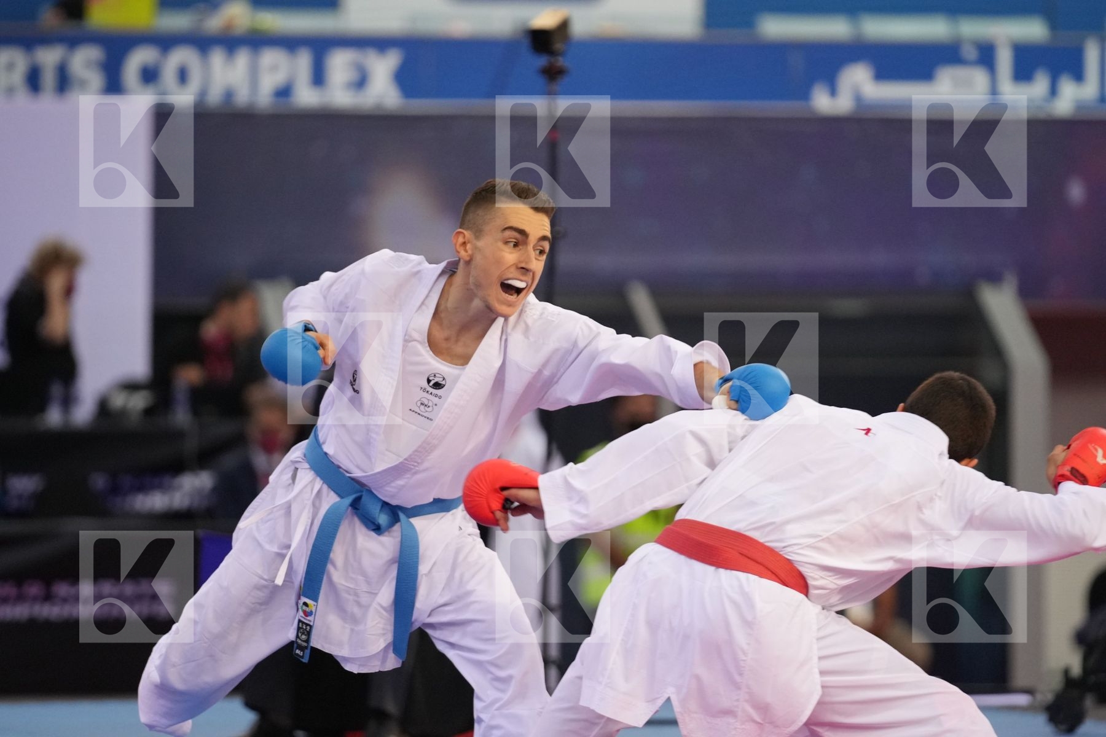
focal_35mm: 292
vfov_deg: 4.7
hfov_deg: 7.1
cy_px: 368
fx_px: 8970
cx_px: 553
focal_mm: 195
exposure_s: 1/1000
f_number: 2.8
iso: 2500
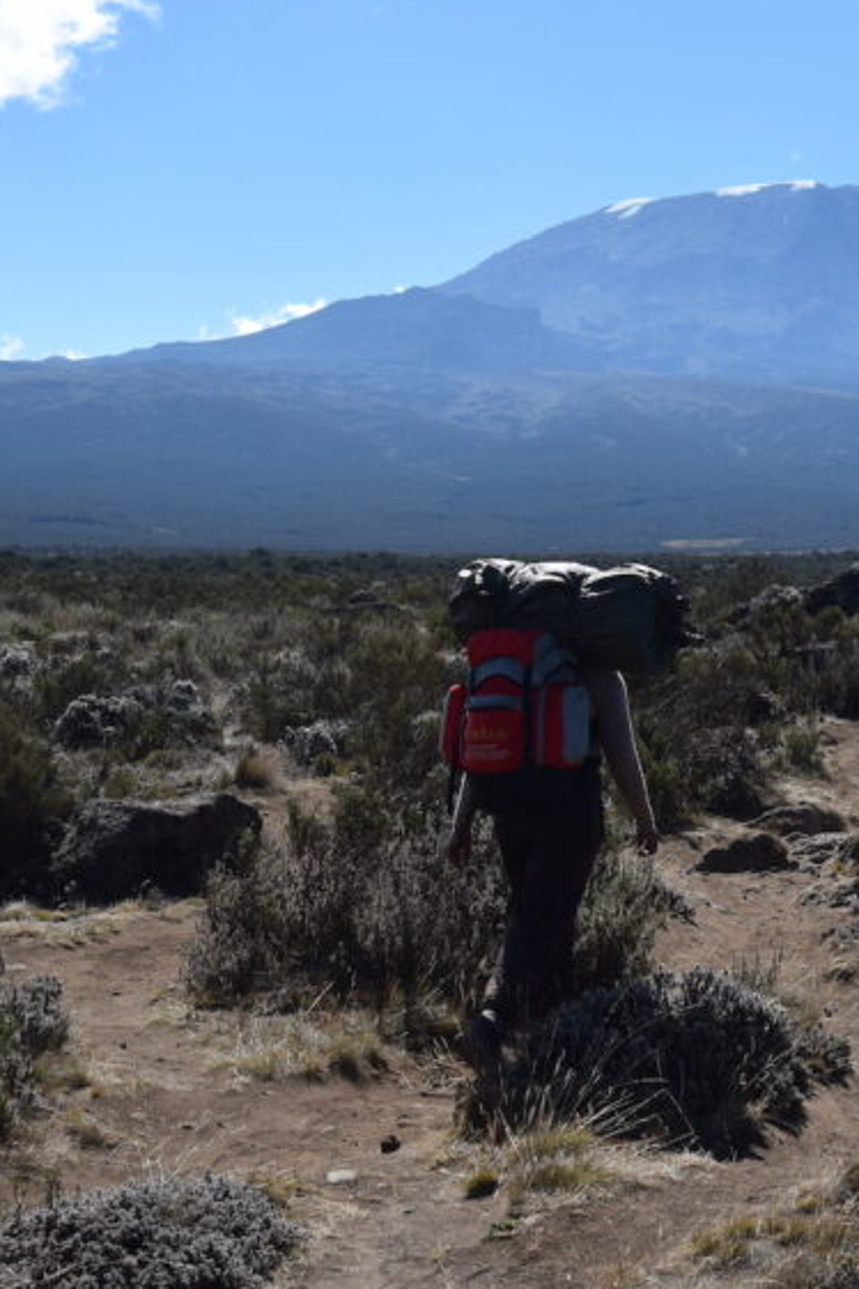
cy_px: 503
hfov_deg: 17.2
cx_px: 893
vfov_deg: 26.3
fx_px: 2756
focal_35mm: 77
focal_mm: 24
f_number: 7.1
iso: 400
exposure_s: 1/2000
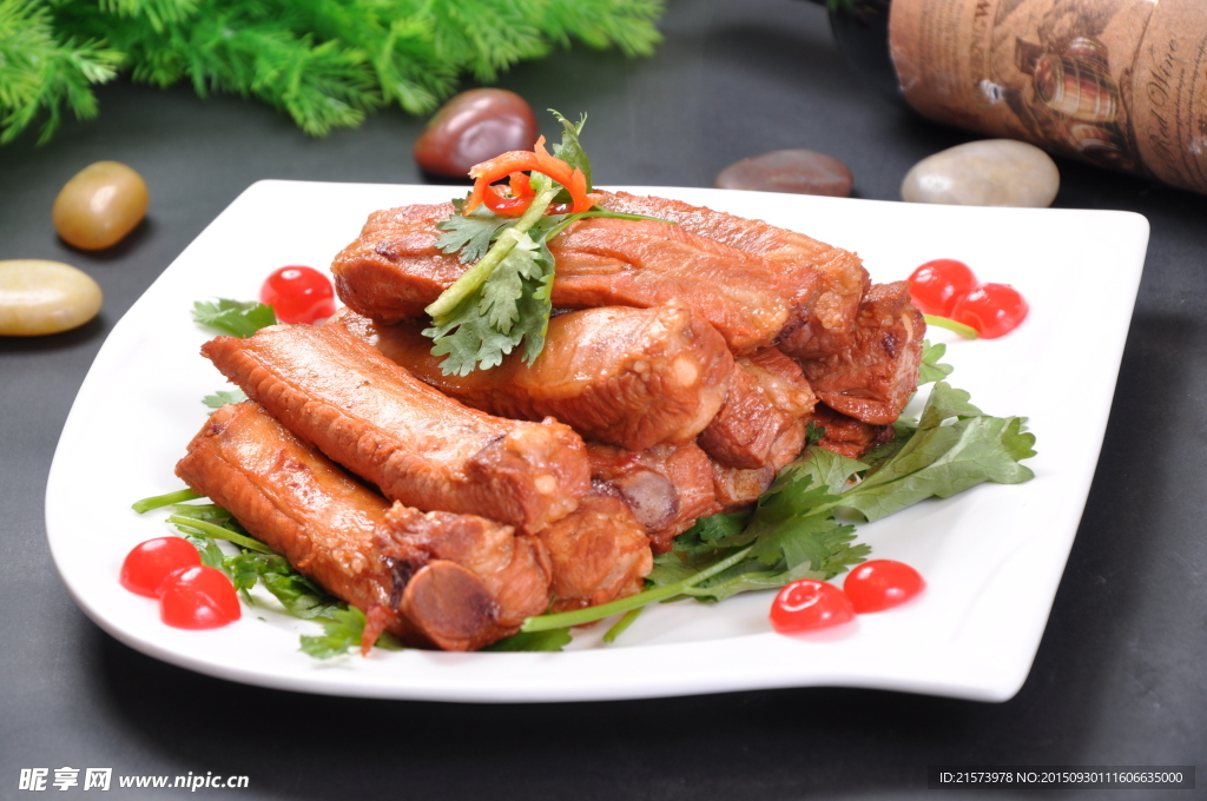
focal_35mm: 158
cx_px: 604
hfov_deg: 13.1
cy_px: 400
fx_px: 5274
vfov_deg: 8.7
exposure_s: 1/125
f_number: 8
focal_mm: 105
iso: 200
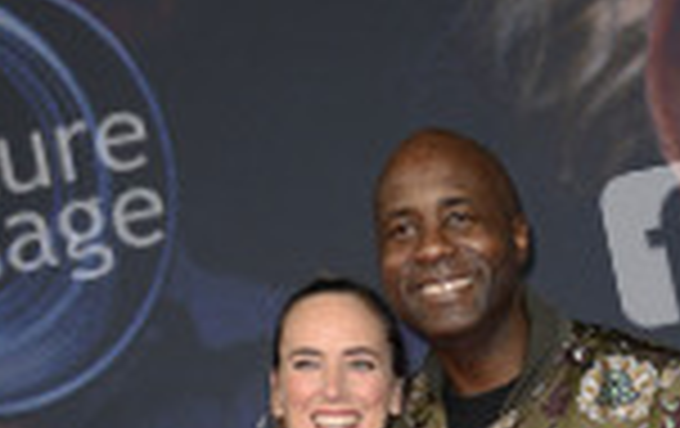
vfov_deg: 8.4
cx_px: 423
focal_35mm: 148
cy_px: 897
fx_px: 2748
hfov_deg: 14.1
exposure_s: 1/250
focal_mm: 55
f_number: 6.3
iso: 2000
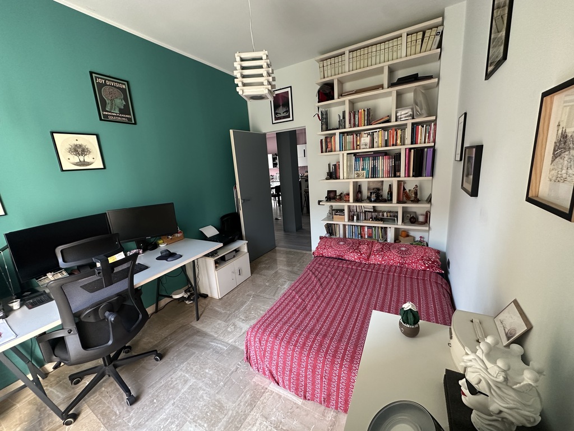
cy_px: 216
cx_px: 287
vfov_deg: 85.7
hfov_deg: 102.1
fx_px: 232
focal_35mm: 14
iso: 320
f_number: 2.2
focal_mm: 2.22
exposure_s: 1/99
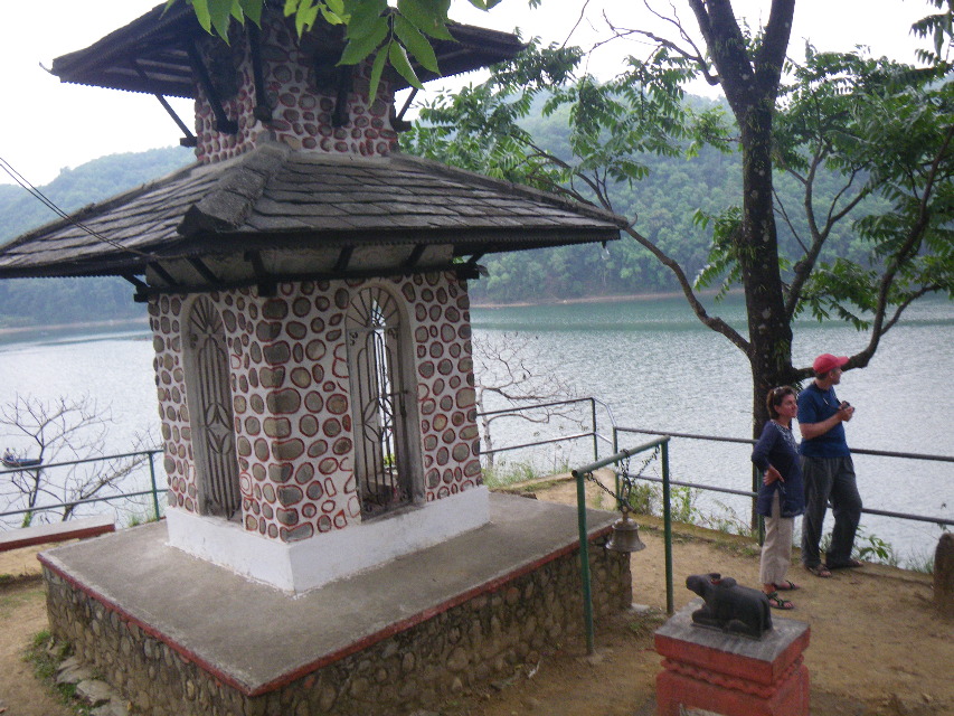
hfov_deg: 63.4
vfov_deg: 49.8
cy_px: 358
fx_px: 772
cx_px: 477
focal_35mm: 28
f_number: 3.5
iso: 250
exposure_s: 1/50
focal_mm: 5
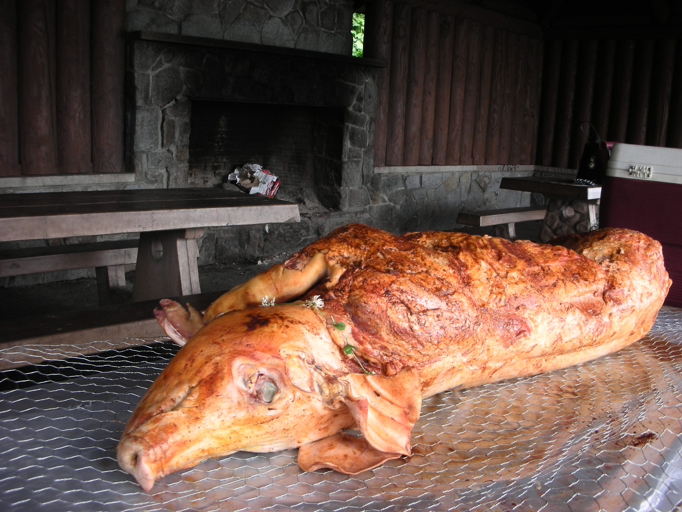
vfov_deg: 40.7
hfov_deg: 52.6
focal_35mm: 35
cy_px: 256
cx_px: 341
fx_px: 690
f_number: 3
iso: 50
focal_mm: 5.8
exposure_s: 1/65.6
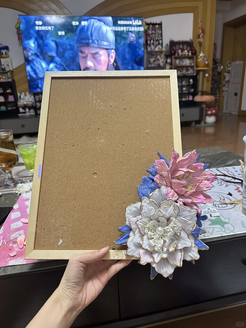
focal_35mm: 24
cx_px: 123
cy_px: 164
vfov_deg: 71.6
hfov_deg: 56.8
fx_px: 227
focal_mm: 6.86
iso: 800
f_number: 1.78
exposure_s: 1/25
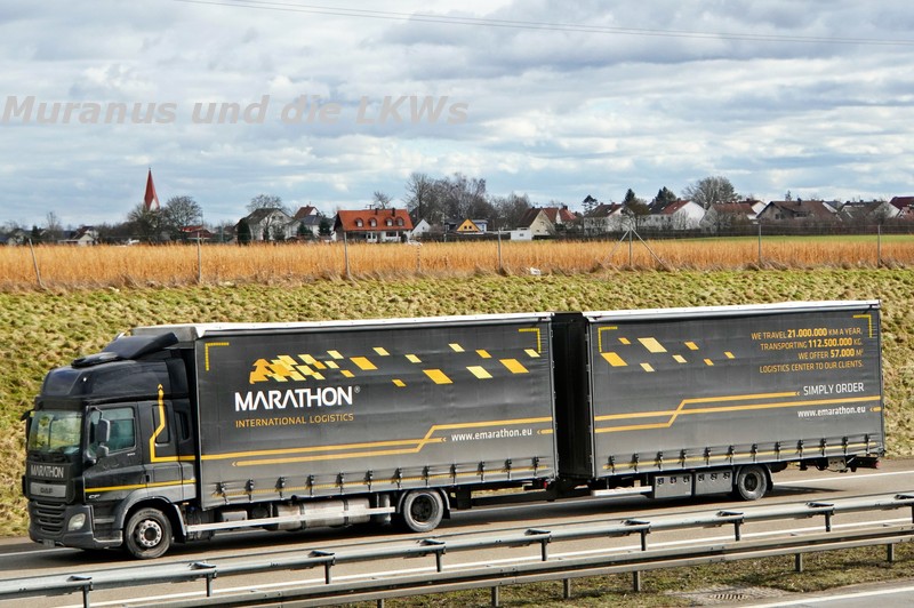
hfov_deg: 24.7
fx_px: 2089
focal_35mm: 82
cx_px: 457
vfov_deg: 16.6
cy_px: 304
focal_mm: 54.9
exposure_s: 1/4000
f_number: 5.6
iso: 1250
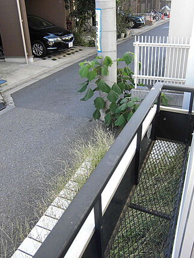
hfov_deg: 48.3
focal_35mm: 29
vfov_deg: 61.5
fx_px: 216
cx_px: 94
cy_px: 115
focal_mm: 4.7
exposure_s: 1/125
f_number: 2.8
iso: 100
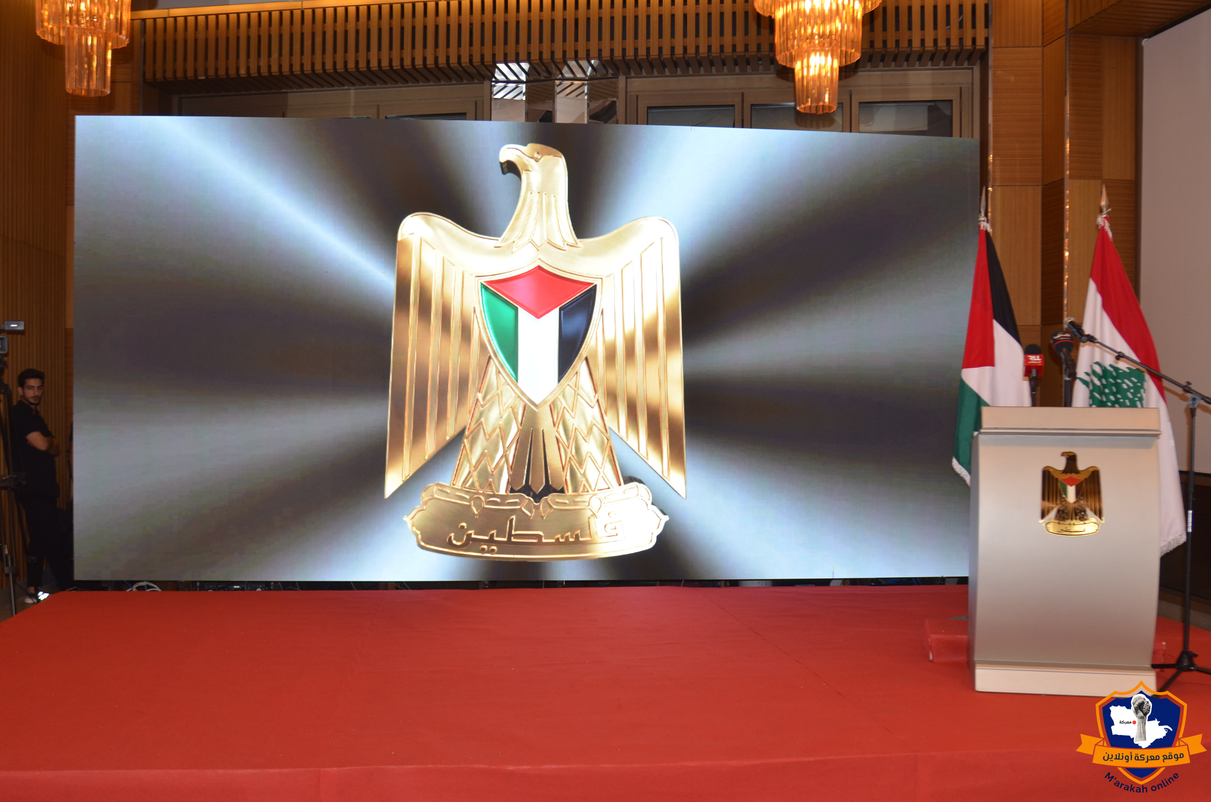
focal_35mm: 36
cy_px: 401
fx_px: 1208
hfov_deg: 53.2
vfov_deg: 36.7
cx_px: 606
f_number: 4
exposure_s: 1/100
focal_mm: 24
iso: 400
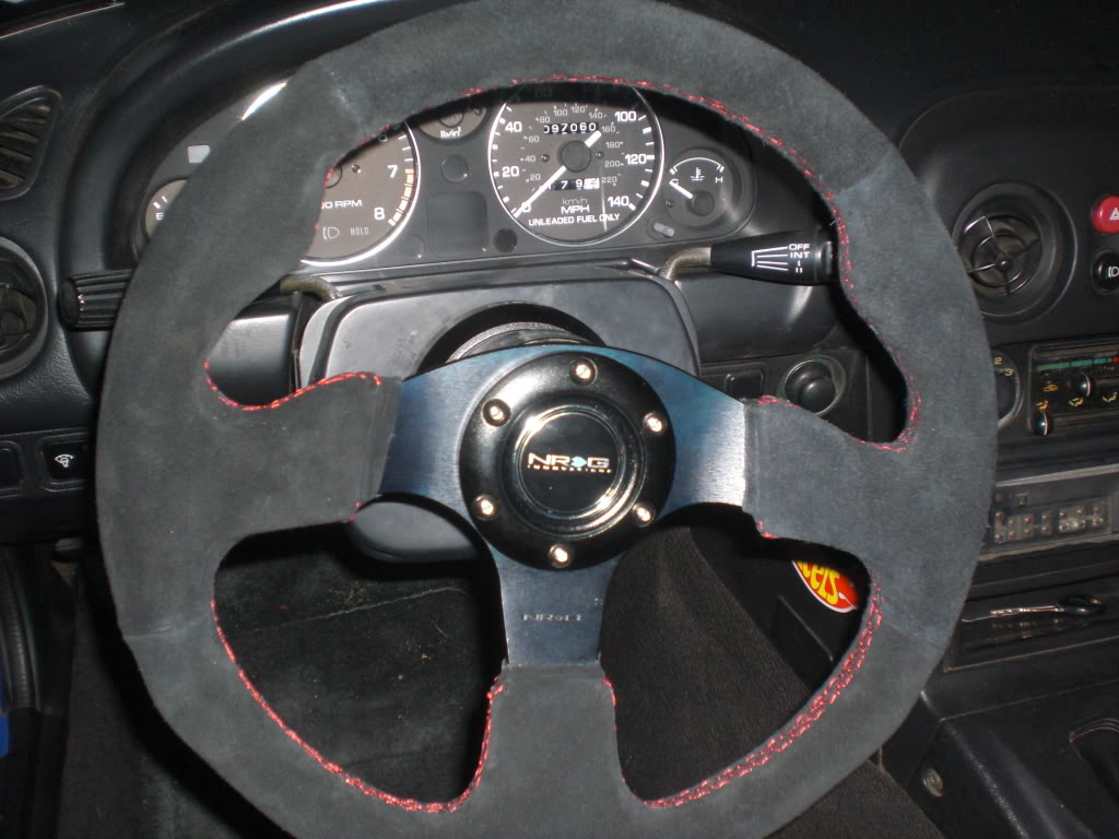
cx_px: 560
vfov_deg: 37.7
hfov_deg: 49.0
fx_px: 1228
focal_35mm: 38
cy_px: 420
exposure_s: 1/60
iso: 200
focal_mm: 6.3
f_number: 3.1
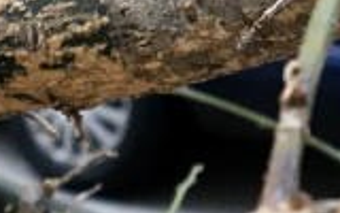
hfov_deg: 13.4
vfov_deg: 8.3
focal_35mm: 154
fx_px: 1427
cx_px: 344
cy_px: 345
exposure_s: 1/33
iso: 25
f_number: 2.2
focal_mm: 4.15
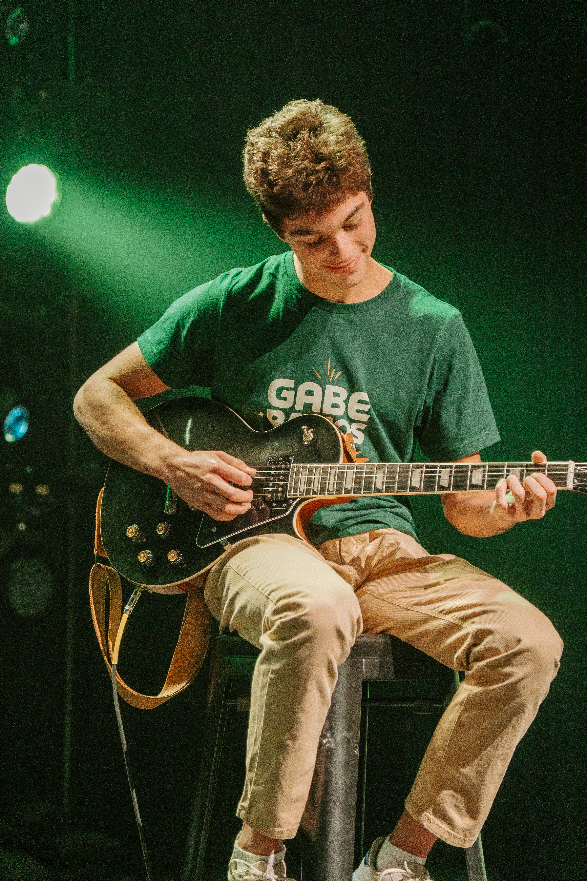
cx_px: 294
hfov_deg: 13.6
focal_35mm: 100
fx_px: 2458
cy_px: 440
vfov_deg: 20.3
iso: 1600
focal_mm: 67
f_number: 2.8
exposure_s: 1/100
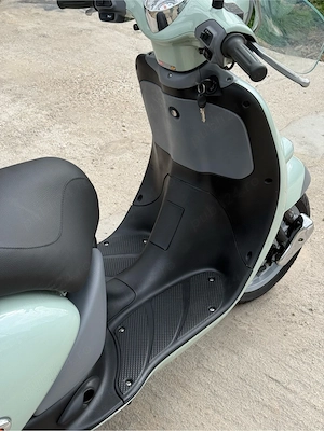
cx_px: 162
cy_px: 216
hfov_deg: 30.3
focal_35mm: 48
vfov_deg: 39.7
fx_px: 599
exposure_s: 1/1931
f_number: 1.78
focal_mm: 6.76
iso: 64
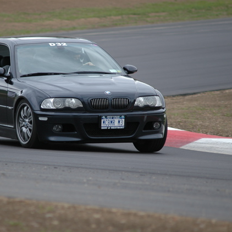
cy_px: 116
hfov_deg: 4.8
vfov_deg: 4.8
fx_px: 2783
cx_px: 69
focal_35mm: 367
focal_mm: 190
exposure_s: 1/500
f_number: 4
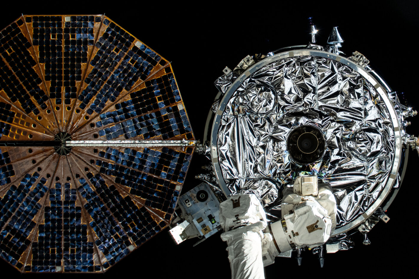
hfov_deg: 17.3
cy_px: 108
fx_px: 1373
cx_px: 299
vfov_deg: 11.6
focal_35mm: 118
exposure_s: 1/2000
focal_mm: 65
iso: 800
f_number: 6.3
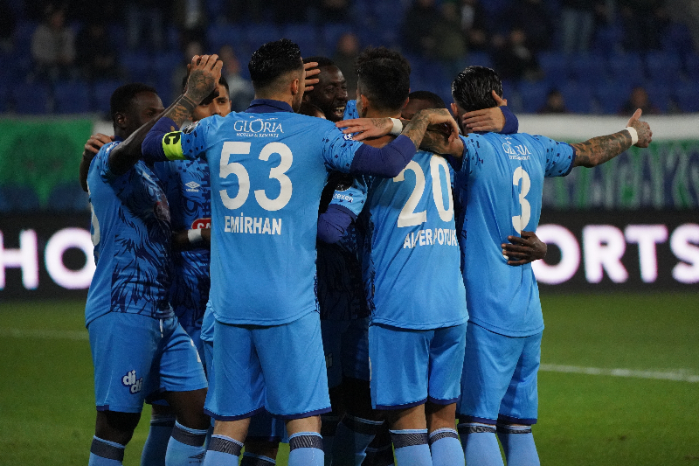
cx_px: 350
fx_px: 6580
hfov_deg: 6.1
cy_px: 233
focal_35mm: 339
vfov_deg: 4.1
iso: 10000
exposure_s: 1/2000
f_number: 5.6
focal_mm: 339
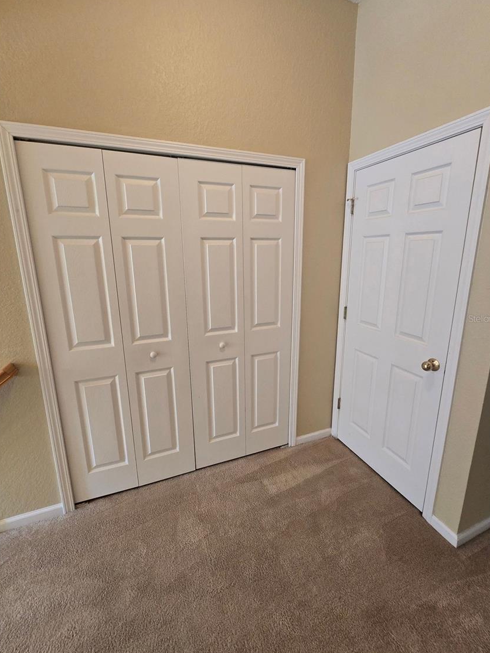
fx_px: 264
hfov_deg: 85.7
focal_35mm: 14
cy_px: 318
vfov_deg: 102.0
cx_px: 246
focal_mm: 2.2
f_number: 2.2
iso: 400
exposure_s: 1/60
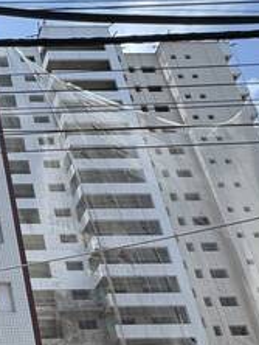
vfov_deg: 26.0
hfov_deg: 18.5
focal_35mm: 68
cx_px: -160
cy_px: 395
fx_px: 677
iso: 50
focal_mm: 2.22
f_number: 2.2
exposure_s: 1/910
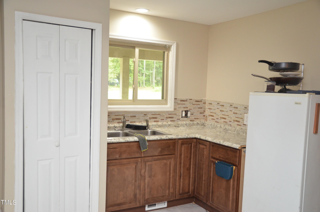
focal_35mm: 33
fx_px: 293
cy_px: 106
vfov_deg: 39.8
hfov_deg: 57.3
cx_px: 160
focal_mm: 22
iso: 1400
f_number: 4
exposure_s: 1/60
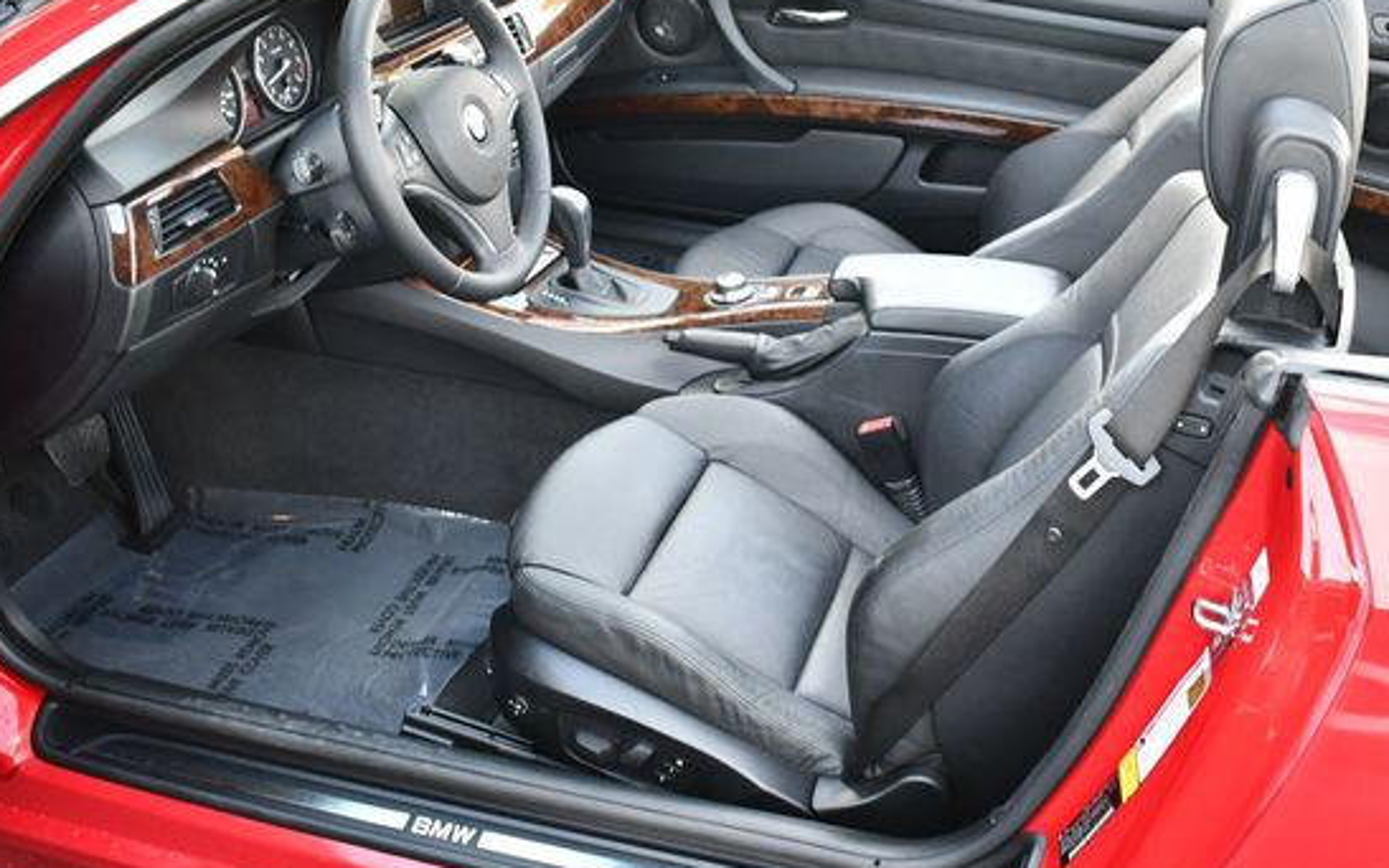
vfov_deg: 29.8
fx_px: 1628
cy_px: 386
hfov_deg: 46.1
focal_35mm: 43
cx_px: 800
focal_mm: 18
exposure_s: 1/250
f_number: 3.5
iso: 800
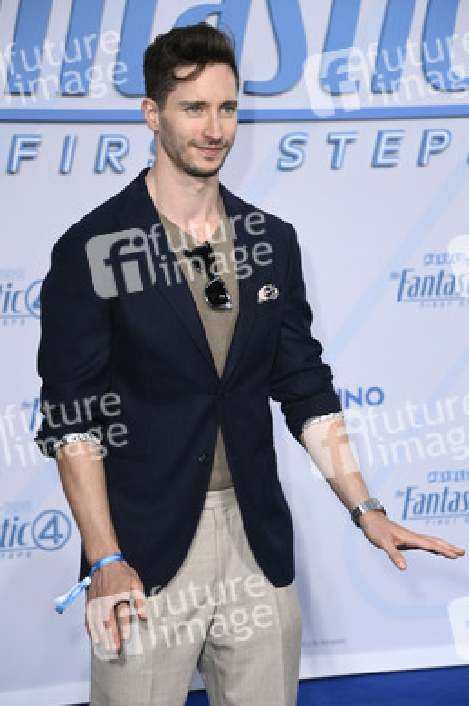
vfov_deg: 17.8
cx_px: 232
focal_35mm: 115
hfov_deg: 11.9
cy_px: 346
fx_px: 2253
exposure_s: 1/250
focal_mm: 112
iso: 400
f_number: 5.6
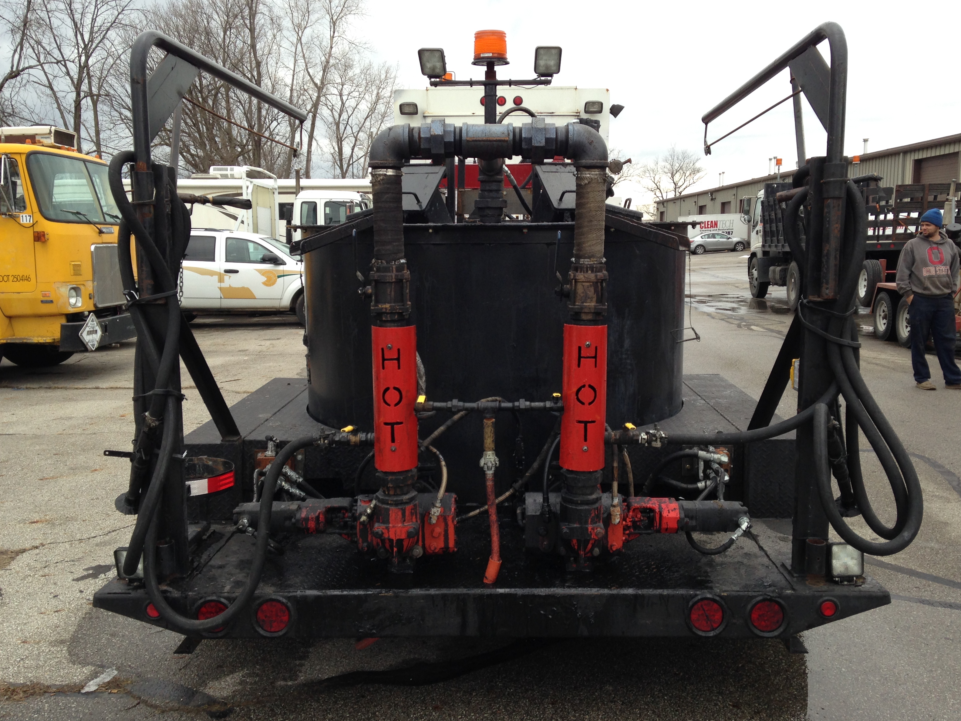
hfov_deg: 54.0
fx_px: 944
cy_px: 356
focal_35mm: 34
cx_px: 493
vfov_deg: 41.8
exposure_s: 1/131
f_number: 2.4
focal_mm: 4.12
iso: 50
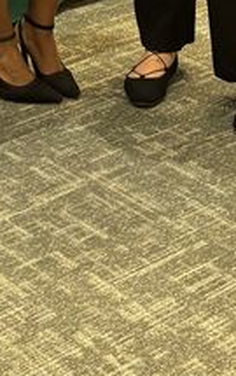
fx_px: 1344
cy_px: -311
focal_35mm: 131
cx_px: 40
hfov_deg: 10.0
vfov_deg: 14.0
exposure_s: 1/60
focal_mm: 5.96
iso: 100
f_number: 1.6
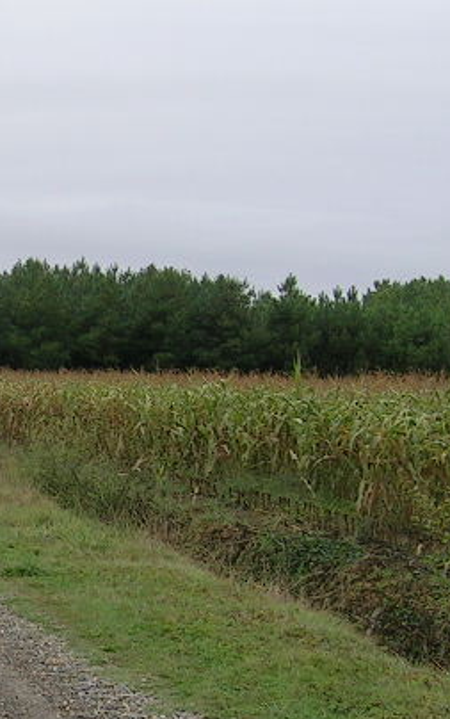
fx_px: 1842
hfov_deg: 13.4
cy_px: 440
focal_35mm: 94
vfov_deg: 22.0
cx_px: -157
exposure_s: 1/157
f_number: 4.8
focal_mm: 5.4
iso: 50
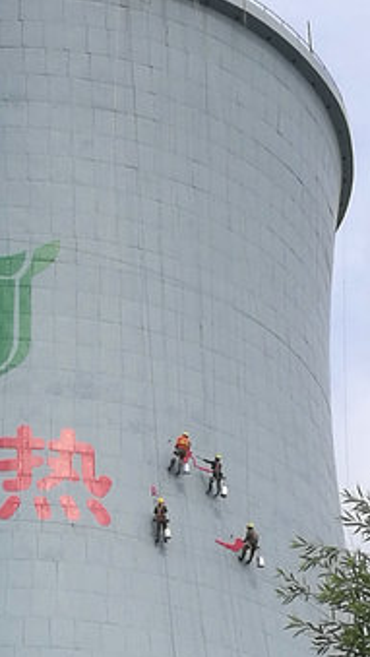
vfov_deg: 16.7
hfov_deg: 9.4
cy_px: 468
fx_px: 2230
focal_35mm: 128
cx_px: 12
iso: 50
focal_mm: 4.5
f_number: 2.2
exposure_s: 1/867
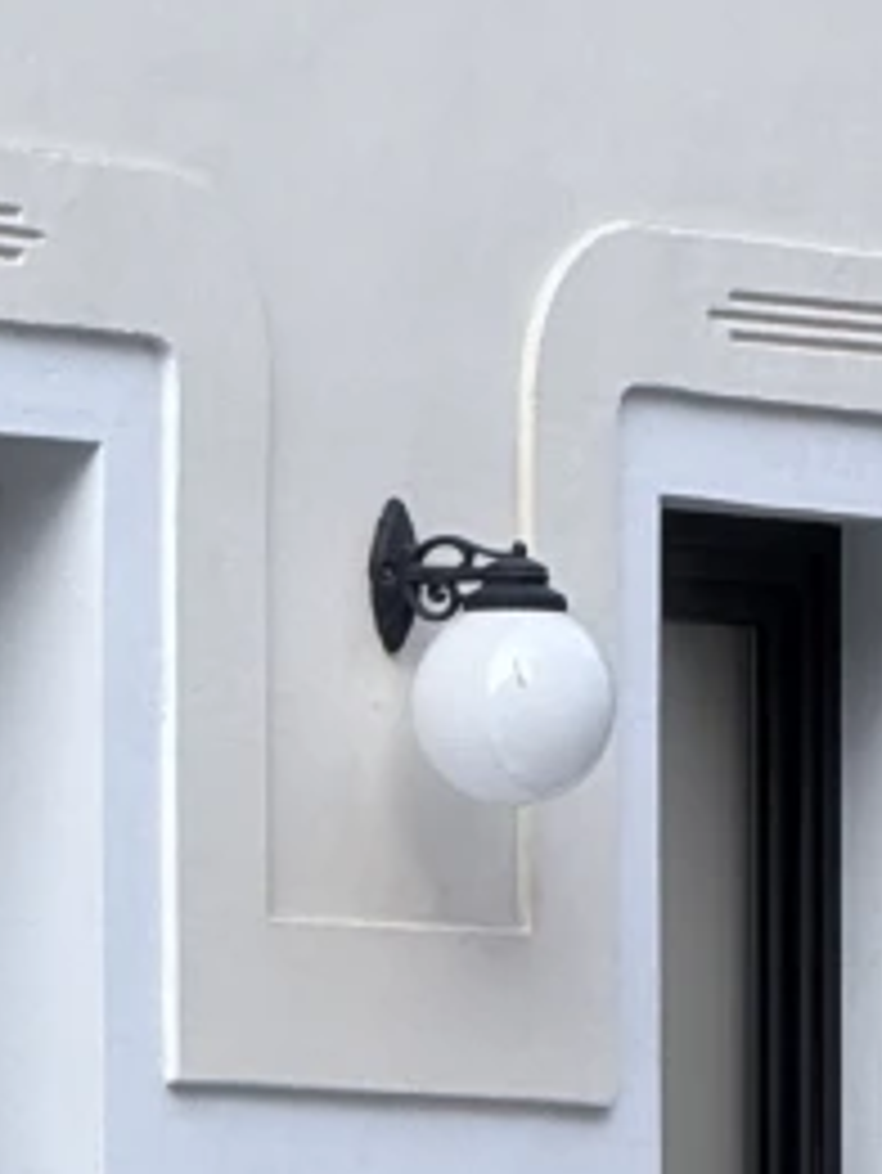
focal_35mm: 551
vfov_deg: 3.6
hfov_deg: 2.7
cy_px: 661
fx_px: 18704
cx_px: 68
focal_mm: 15.66
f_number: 2.8
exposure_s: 1/183
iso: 64
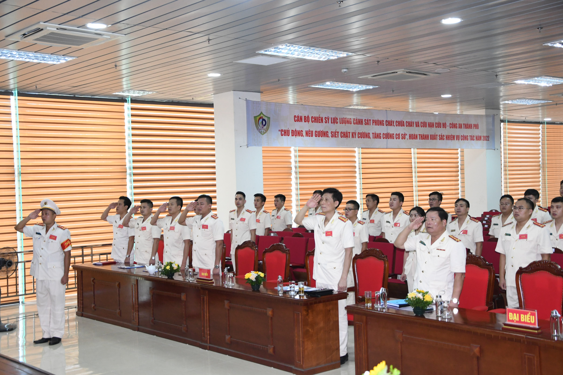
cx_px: 282
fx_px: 751
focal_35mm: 48
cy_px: 188
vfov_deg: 28.1
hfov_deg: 41.1
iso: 1600
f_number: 4.2
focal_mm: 32
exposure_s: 1/200
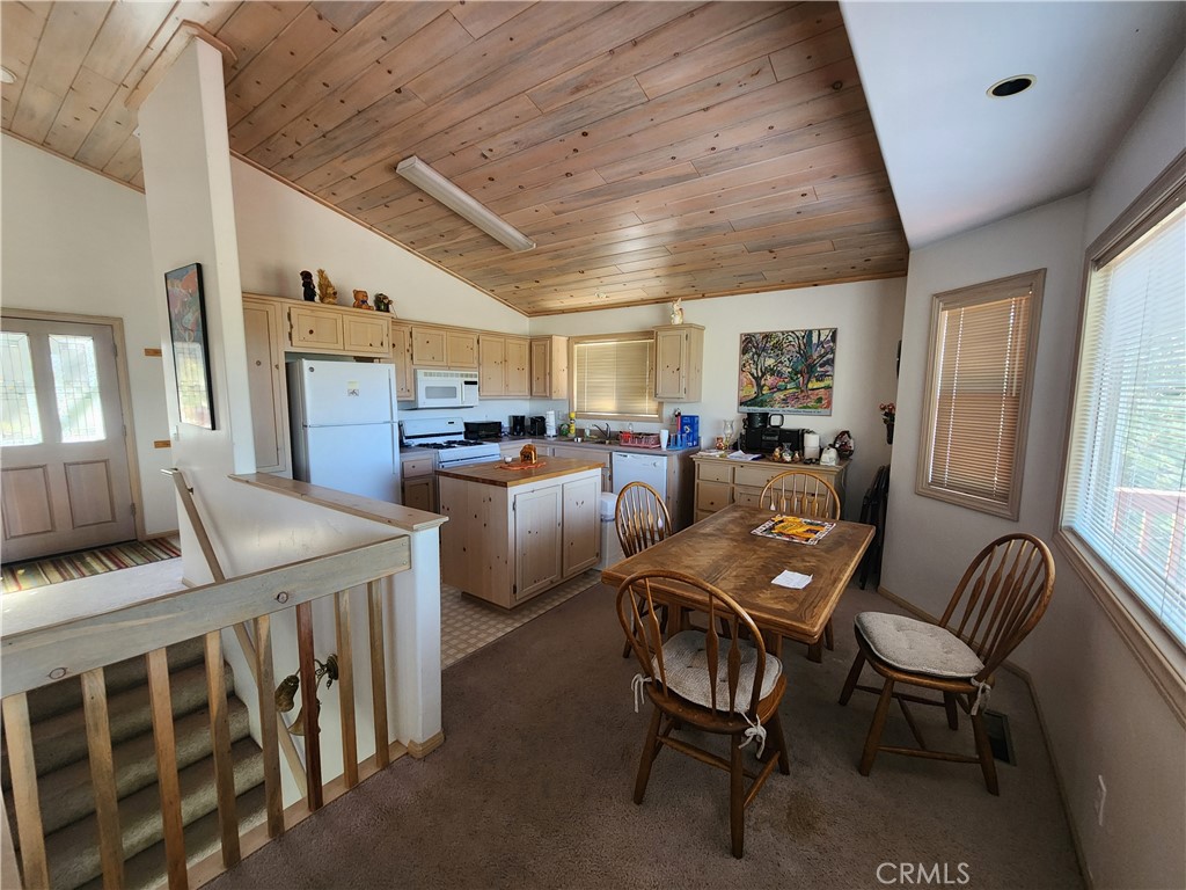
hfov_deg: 106.2
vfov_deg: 89.9
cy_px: 445
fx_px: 445
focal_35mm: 13
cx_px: 593
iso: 320
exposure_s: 1/40
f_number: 2.2
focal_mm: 2.2
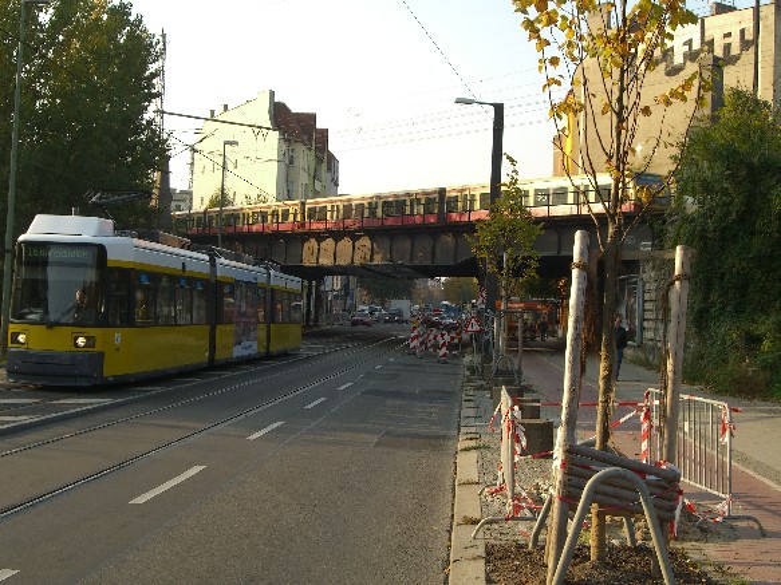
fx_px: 1286
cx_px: 390
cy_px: 292
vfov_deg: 25.7
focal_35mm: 57
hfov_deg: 33.8
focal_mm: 11.8
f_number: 5
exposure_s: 1/200
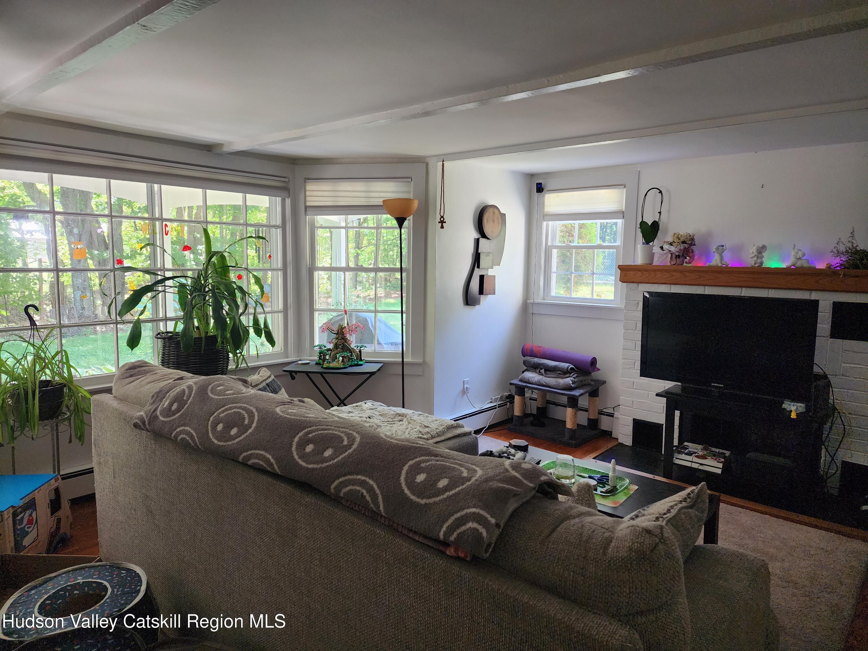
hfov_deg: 73.9
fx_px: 577
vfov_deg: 58.9
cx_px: 434
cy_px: 326
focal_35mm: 23
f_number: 1.8
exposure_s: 1/120
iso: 400
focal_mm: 6.4
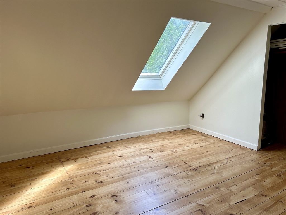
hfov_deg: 67.3
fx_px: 215
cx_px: 143
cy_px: 108
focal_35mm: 26
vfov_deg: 53.1
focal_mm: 5.7
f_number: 1.5
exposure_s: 1/246
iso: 40
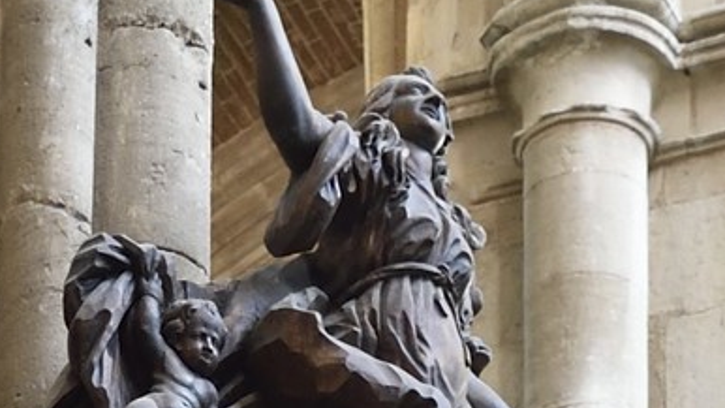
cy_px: 1968
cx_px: 184
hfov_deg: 7.4
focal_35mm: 293
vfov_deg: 3.8
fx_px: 5632
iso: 1600
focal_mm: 45
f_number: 6.3
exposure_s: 1/10
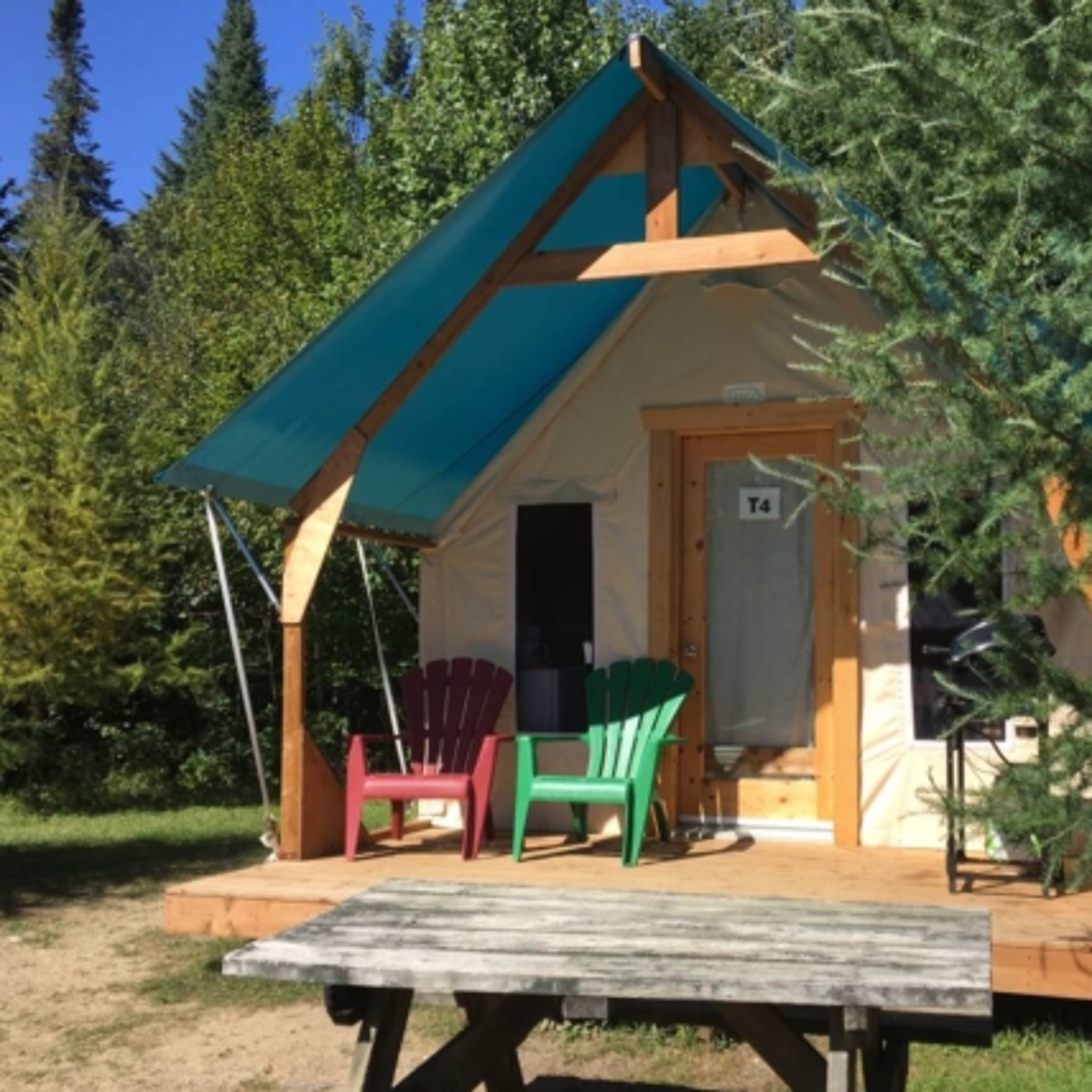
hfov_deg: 46.5
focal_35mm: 35
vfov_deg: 47.2
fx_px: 1249
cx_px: 719
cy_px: 549
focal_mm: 4.15
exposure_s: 1/1241
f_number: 2.2
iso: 25
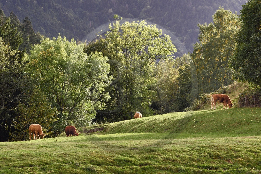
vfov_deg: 8.3
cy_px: 87
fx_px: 1196
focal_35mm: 165
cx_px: 130
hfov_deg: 12.5
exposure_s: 1/125
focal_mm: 165
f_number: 20
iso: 800
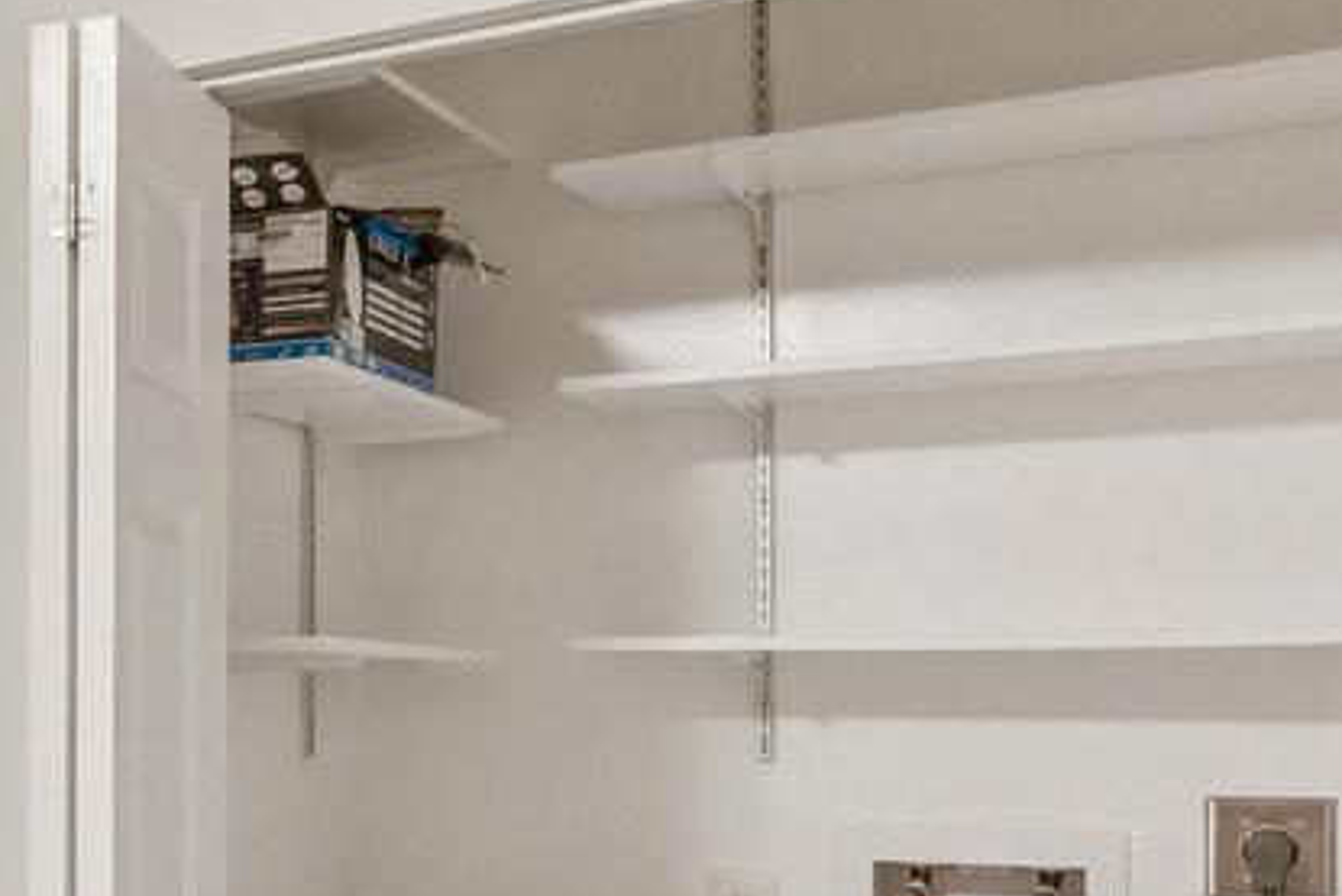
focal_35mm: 59
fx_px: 2200
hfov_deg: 28.6
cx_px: -343
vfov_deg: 22.8
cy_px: 678
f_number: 5.6
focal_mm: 17
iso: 2500
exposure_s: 1/125
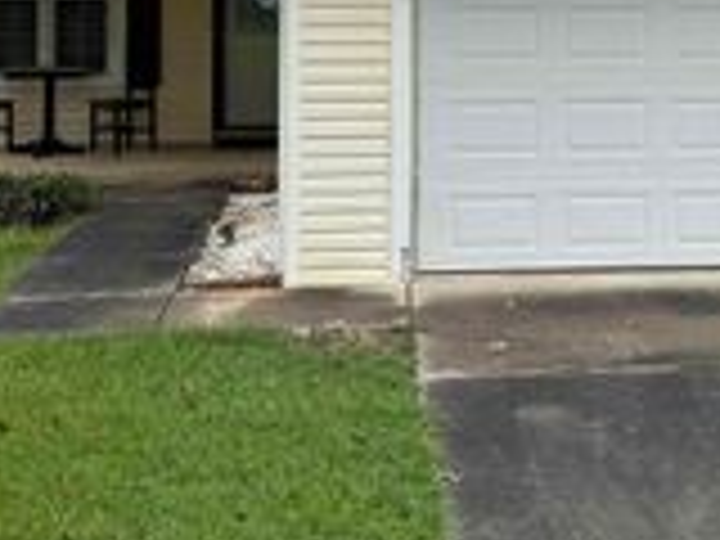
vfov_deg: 19.0
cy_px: -25
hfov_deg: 25.5
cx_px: 580
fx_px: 1560
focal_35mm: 75
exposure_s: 1/3425
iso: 80
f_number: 1.78
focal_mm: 6.76
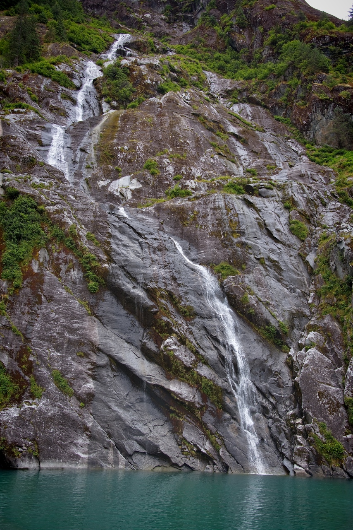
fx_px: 514
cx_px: 176
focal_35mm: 35
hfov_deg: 37.9
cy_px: 265
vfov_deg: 54.4
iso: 100
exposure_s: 1/100
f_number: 5
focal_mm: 35
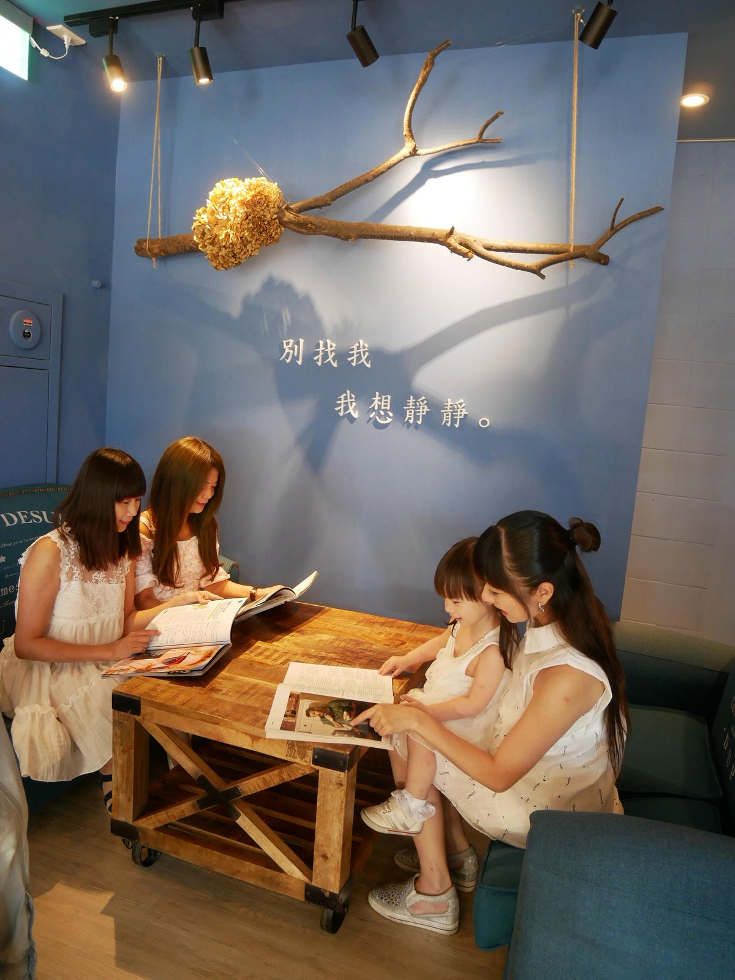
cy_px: 490
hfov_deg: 56.8
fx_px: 679
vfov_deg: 71.6
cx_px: 368
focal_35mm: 24
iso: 1000
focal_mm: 12
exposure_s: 1/60
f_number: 3.5
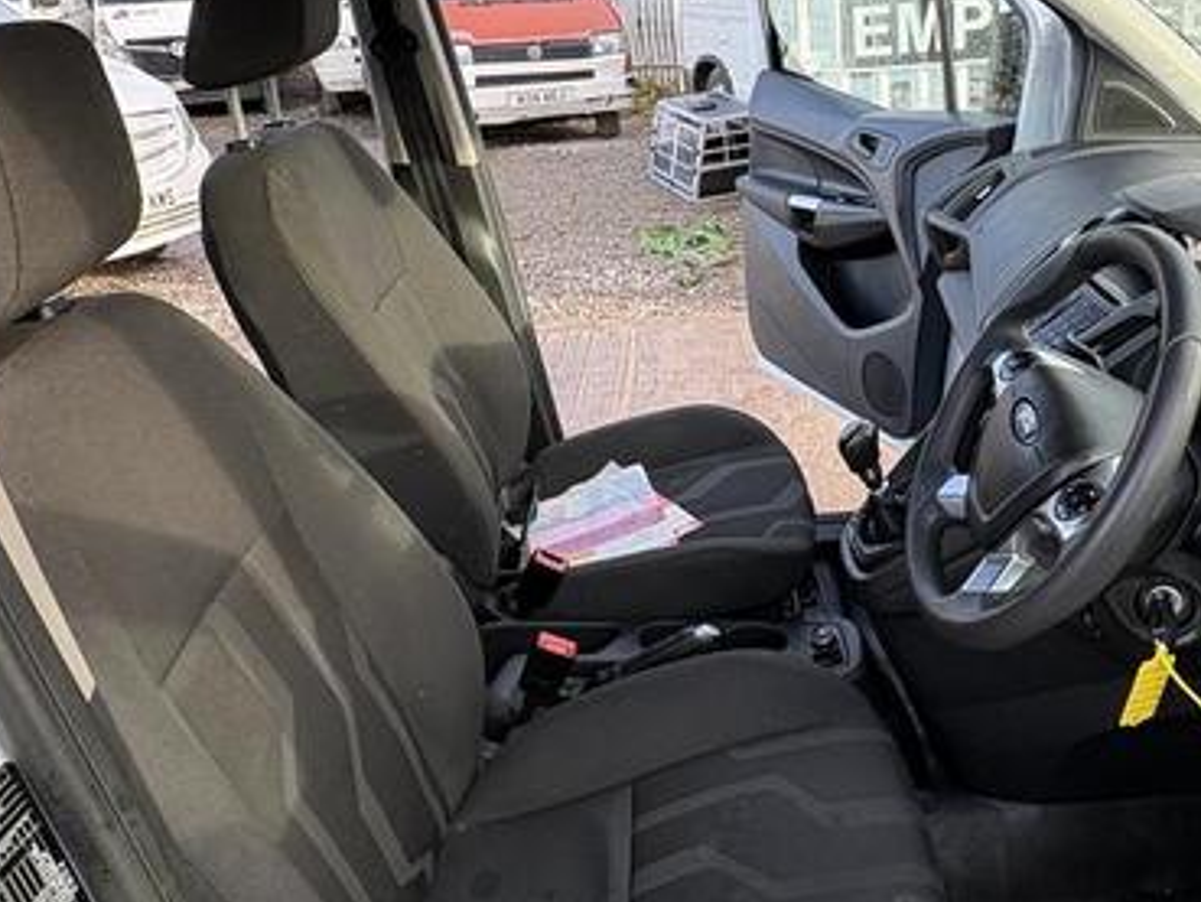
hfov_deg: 53.5
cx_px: 736
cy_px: 446
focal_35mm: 34
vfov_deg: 41.8
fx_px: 1180
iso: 80
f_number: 2.2
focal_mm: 2.22
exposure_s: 1/107
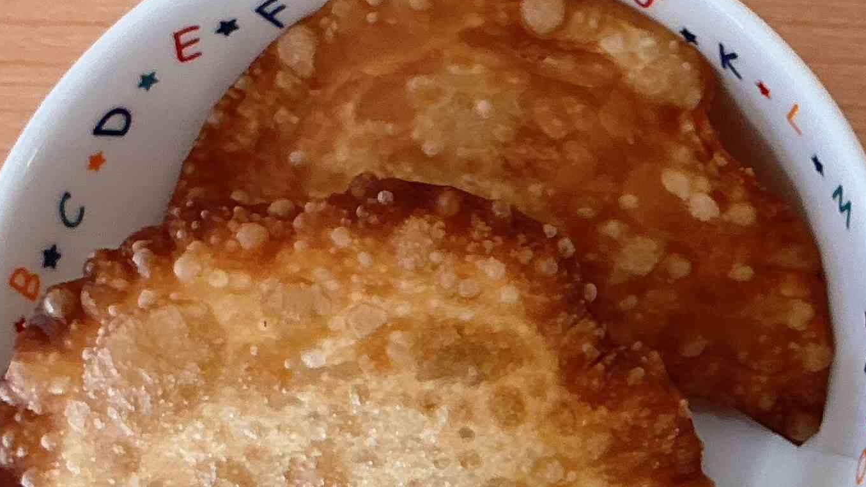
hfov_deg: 21.4
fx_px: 2158
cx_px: 986
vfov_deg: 12.8
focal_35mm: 94
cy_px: 452
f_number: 1.8
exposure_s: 1/60
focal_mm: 3
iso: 40
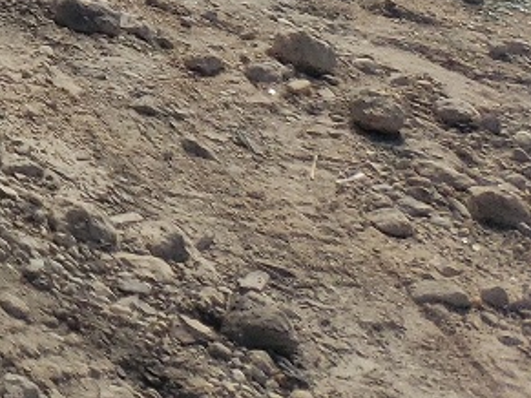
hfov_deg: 10.9
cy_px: -652
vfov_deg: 9.0
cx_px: -880
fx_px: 2193
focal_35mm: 143
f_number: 1.5
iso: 50
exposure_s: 1/5000
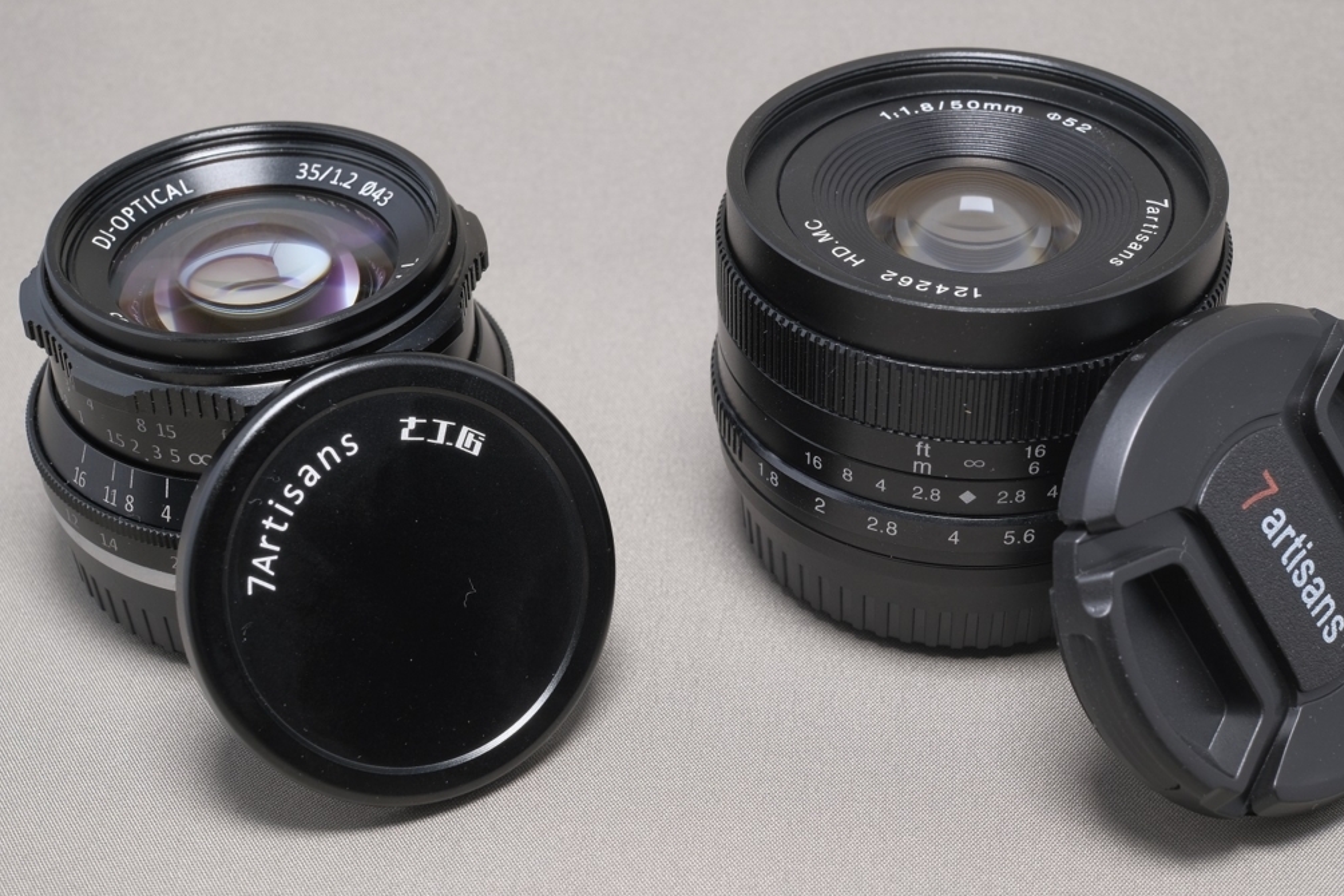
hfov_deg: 36.9
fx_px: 2016
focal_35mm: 54
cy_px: 446
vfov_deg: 25.1
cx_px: 677
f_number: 11
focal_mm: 35
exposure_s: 1/1.2
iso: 400
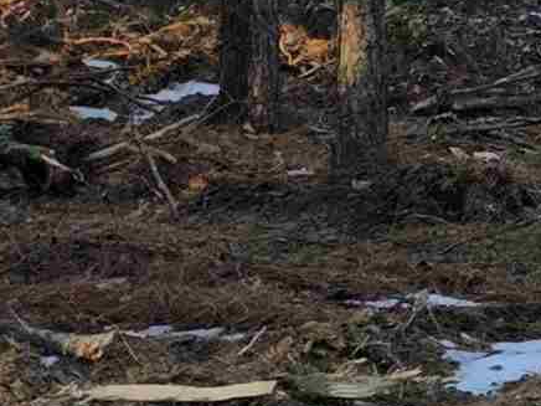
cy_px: -492
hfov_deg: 9.2
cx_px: 1737
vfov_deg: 8.5
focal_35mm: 162
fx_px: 2532
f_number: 1.7
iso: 40
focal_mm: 6.3
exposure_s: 1/359
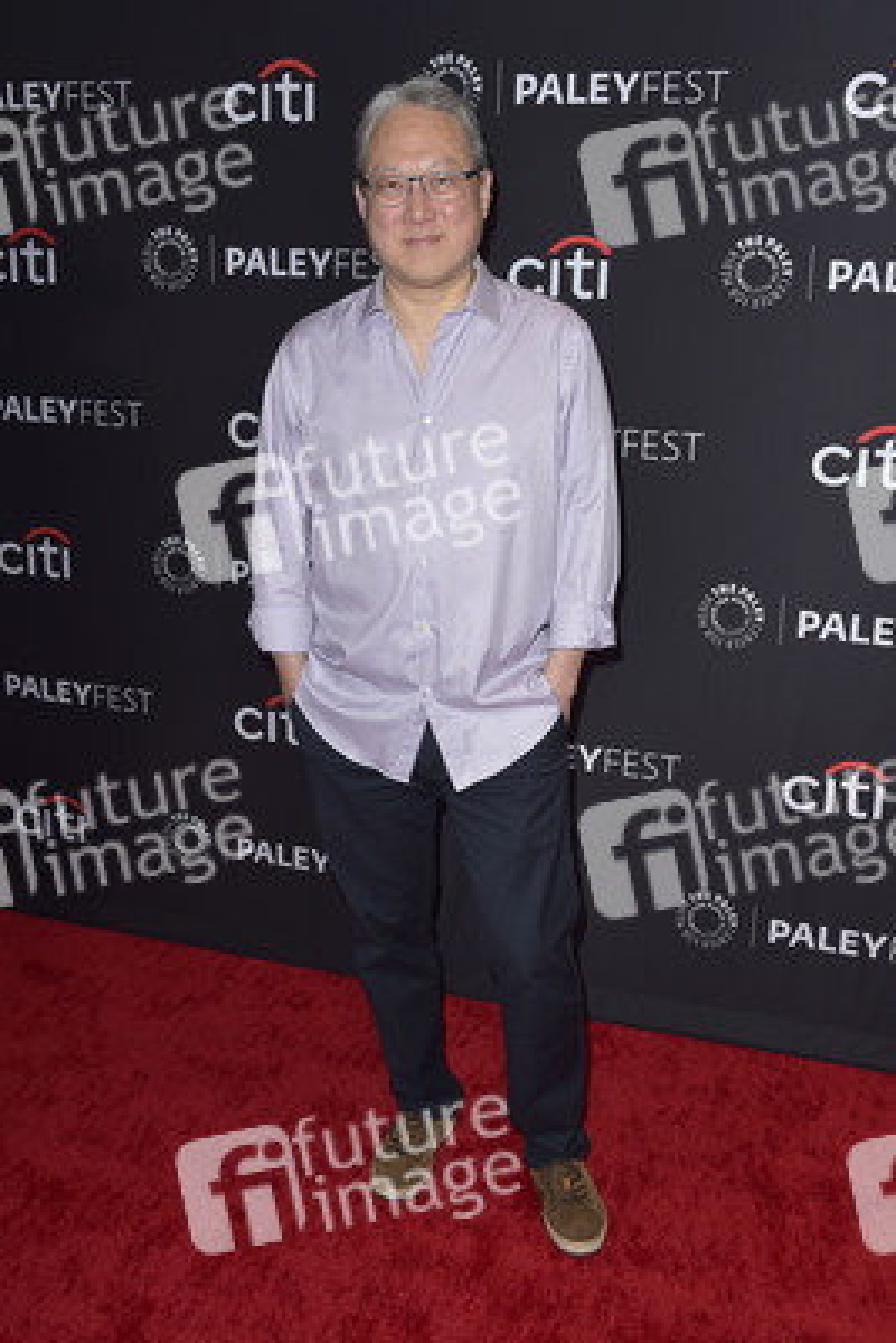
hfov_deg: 38.9
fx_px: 1268
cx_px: 448
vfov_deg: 55.8
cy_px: 672
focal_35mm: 34
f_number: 6.3
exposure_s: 1/200
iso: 320
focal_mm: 34
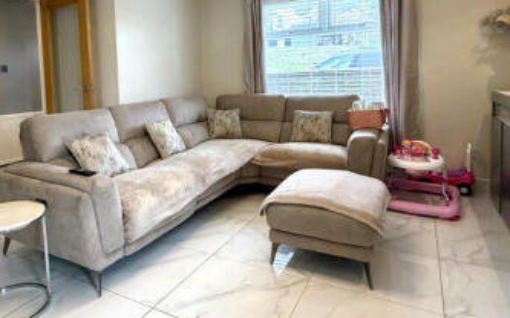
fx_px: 361
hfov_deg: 69.5
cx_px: 197
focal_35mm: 26
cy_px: 97
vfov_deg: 46.6
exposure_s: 1/100
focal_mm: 2.22
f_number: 2.2
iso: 200
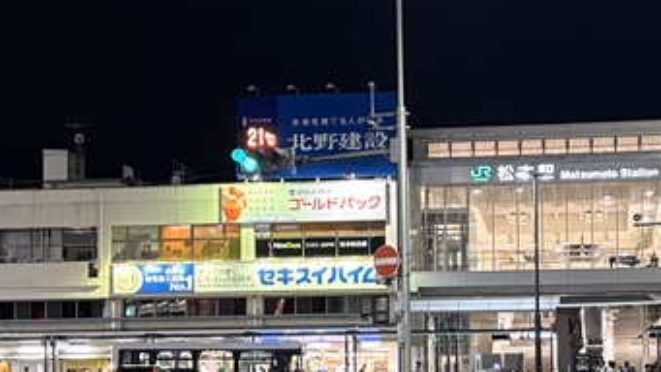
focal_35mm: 83
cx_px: 428
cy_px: 269
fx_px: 1455
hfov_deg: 25.5
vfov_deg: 14.5
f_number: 1.6
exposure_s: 1/40
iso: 500
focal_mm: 5.96
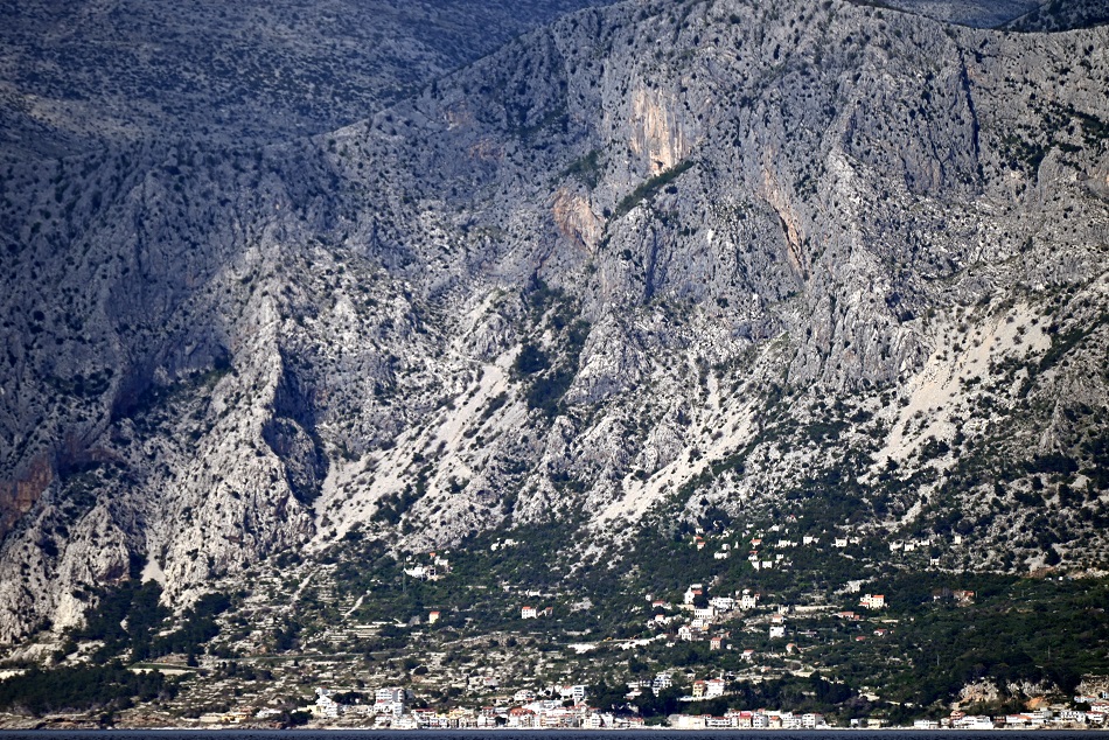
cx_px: 554
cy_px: 370
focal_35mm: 270
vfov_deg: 5.1
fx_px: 8320
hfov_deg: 7.6
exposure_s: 1/1000
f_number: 5.6
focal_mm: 270
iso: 125
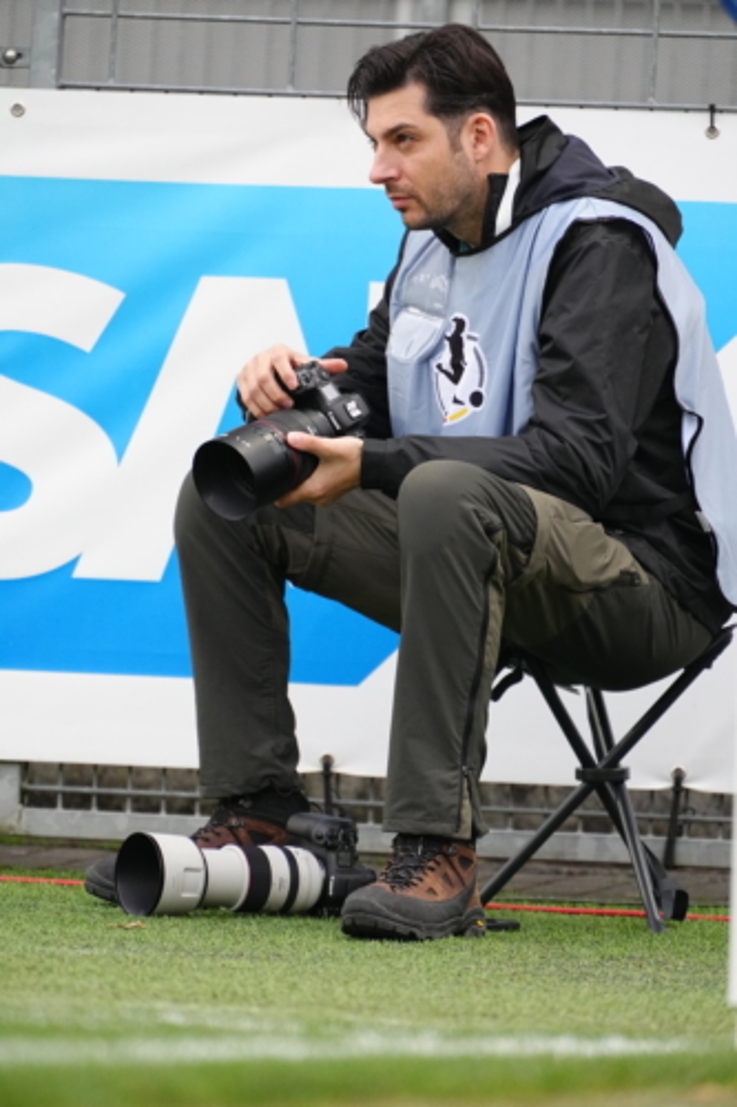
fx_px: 12291
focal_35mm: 400
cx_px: 368
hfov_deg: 3.4
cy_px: 554
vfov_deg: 5.2
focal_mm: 400
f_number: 5.6
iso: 5000
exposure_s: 1/1600
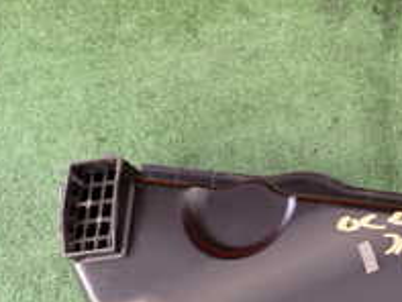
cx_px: 486
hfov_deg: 23.4
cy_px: 390
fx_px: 883
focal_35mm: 76
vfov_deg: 18.1
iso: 320
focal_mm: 4.5
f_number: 2
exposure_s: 1/50
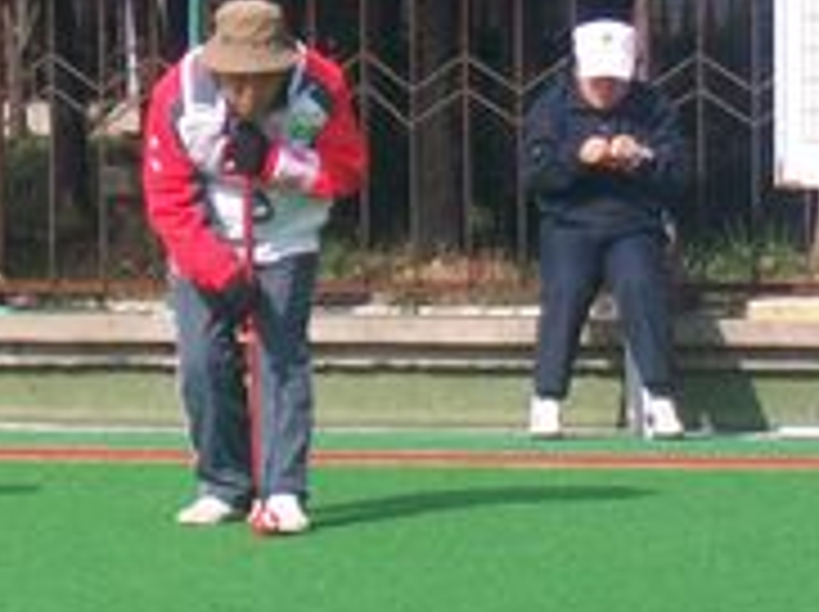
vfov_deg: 4.0
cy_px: -320
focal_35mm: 372
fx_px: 8790
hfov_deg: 5.3
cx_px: 364
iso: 64
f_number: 4.8
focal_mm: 18
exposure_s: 1/320
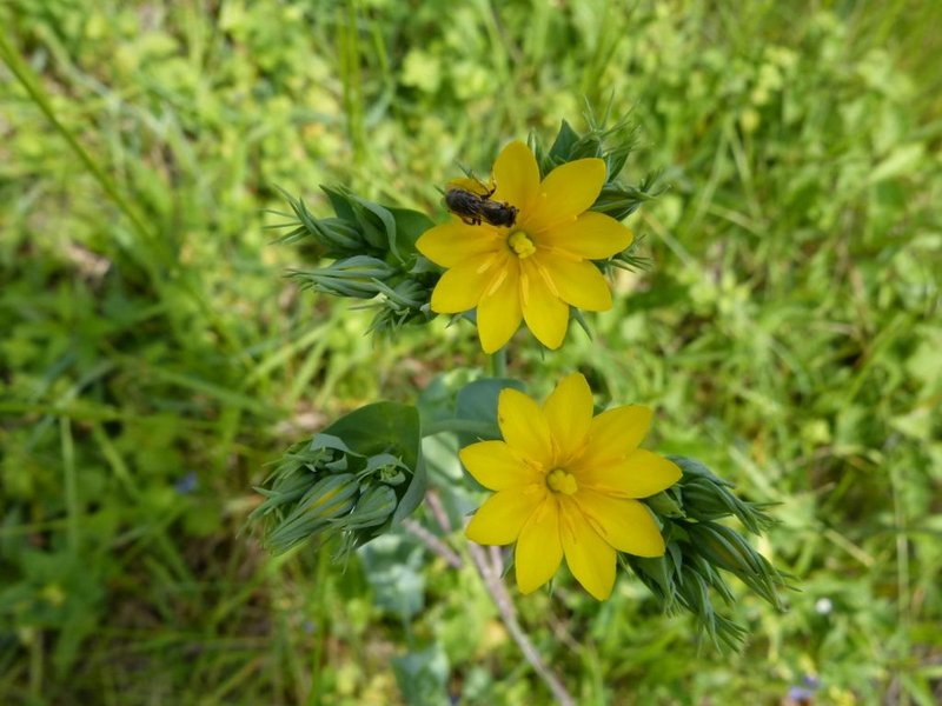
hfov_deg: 67.3
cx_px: 471
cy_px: 353
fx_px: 708
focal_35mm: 26
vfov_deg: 53.1
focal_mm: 4.5
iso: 100
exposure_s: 1/320
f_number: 4
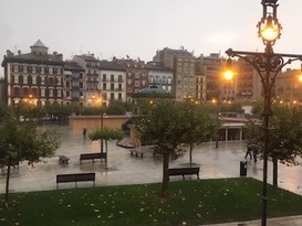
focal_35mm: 37
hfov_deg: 50.1
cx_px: 147
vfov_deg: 38.7
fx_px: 323
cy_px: 123
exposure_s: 1/33
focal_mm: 4.15
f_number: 2.2
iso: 25
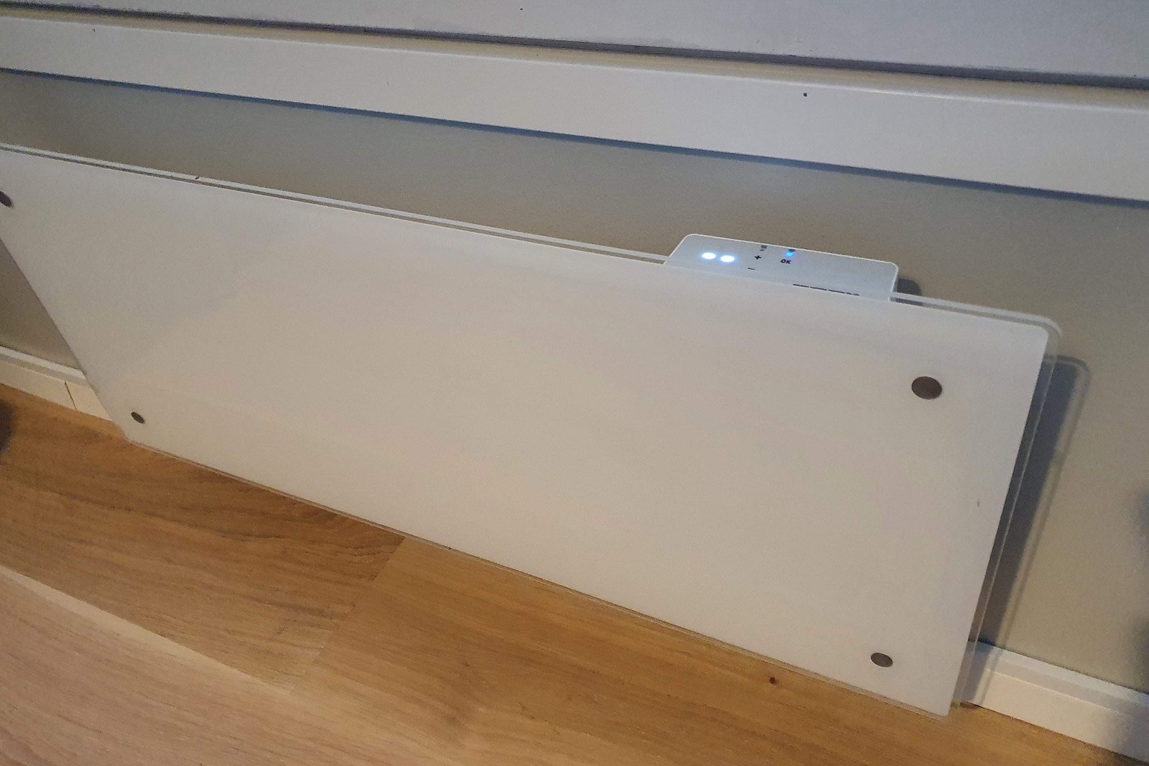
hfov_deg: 65.5
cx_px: 555
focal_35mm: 28
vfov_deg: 46.4
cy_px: 359
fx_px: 894
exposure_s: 1/50
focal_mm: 4.32
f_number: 1.5
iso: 640
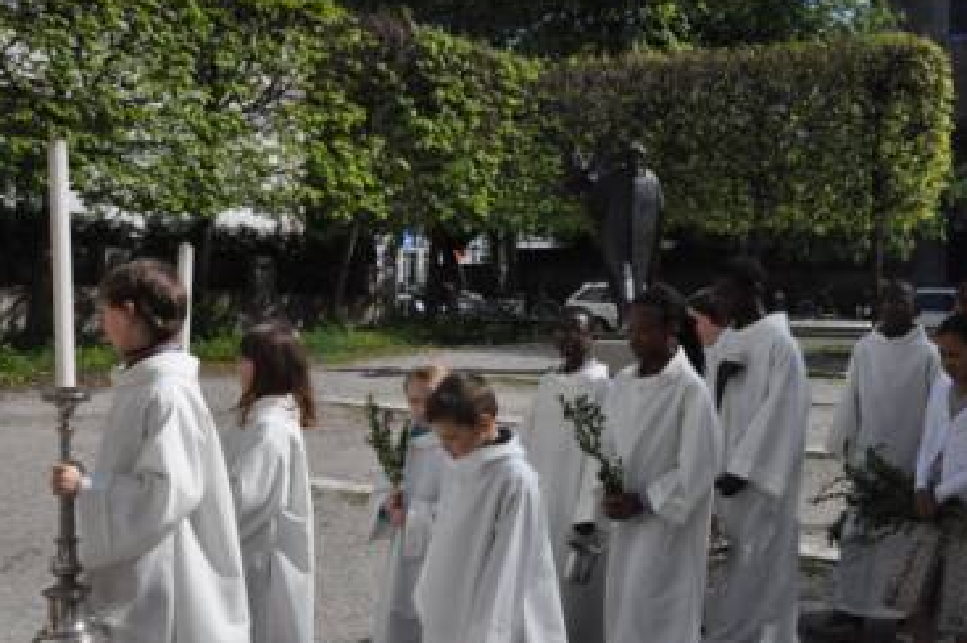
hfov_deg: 44.5
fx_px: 1181
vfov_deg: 30.4
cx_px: 538
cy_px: 358
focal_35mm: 44
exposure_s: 1/1250
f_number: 18
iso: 2500
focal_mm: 24
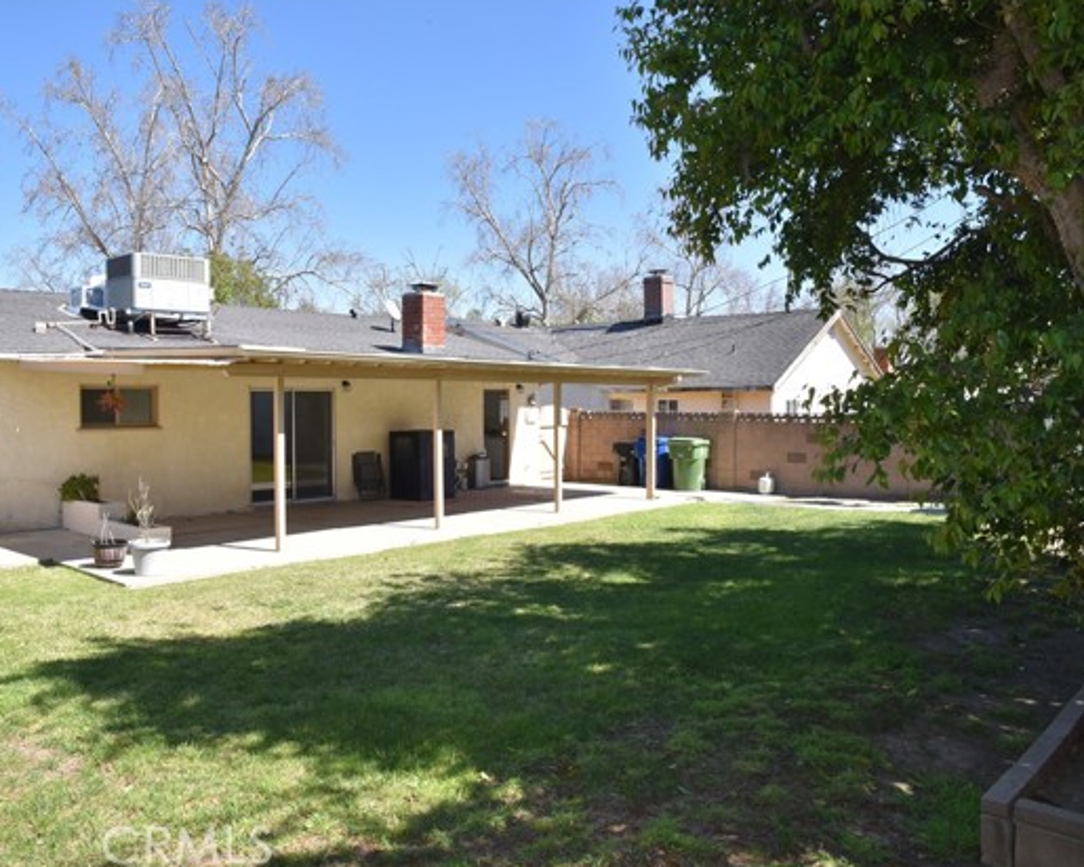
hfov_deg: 62.1
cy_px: 426
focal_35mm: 28
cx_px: 490
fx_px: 898
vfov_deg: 51.5
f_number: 22
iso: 800
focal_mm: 24
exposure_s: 1/200
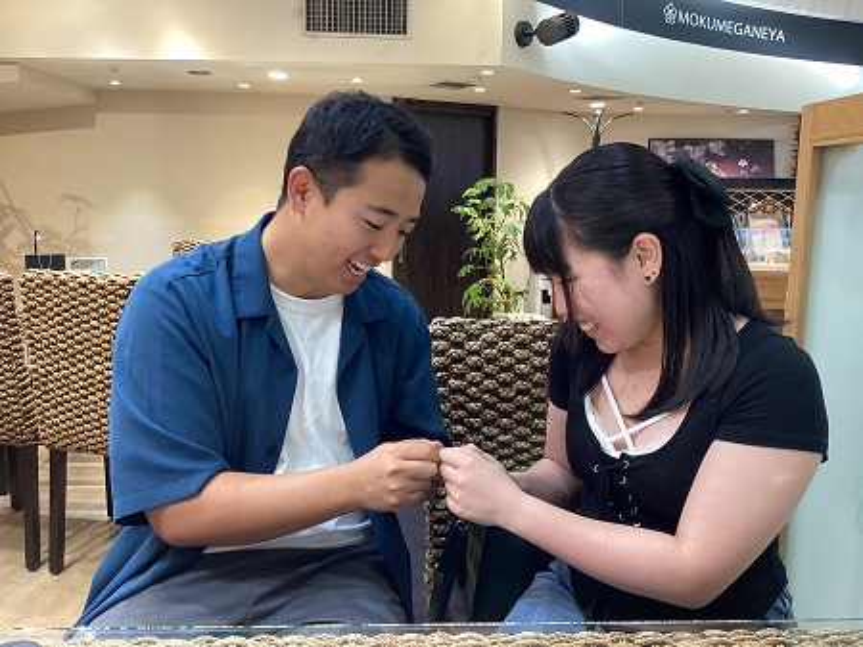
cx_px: 432
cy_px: 324
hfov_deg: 58.4
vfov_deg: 45.4
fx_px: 772
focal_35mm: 31
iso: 50
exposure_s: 1/50
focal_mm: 3.3
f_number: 2.4
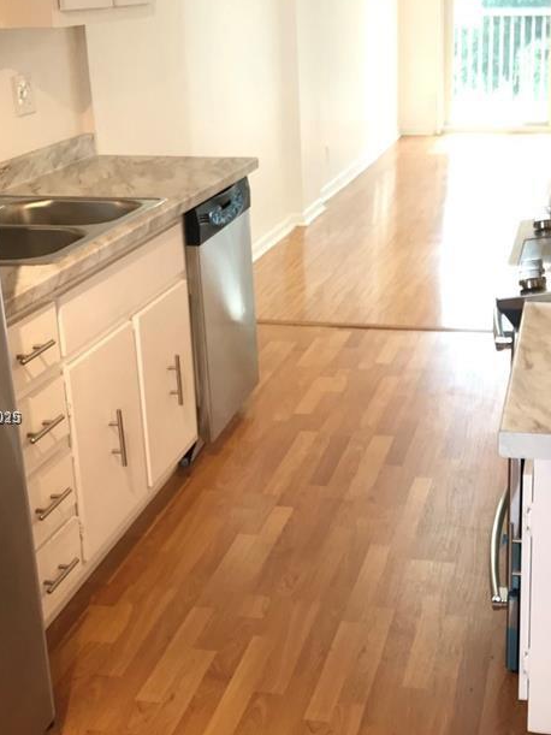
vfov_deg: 34.9
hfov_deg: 26.5
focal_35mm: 55
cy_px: 419
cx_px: 342
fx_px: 1168
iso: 32
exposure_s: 1/30
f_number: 1.8
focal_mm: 3.99
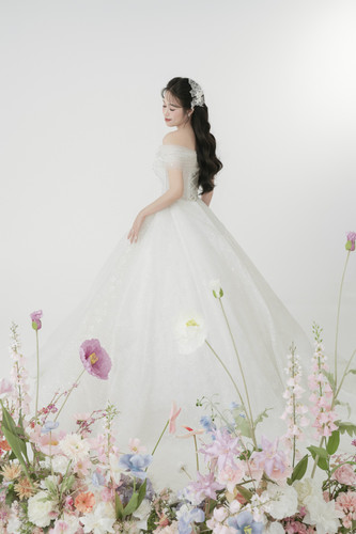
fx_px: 609
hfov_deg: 32.6
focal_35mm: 41
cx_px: 178
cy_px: 267
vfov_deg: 47.4
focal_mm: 41
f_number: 5
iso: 160
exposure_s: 1/160
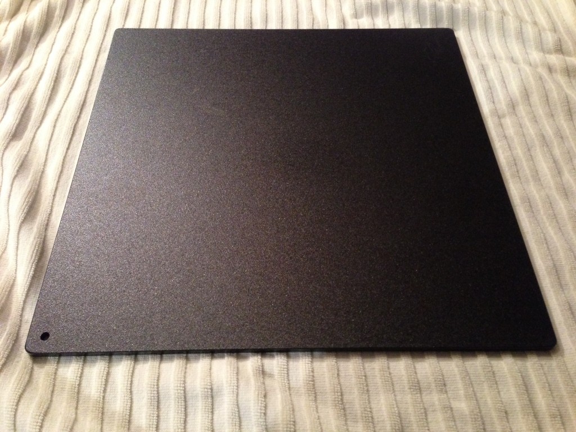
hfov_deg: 55.4
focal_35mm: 33
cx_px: 288
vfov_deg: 42.9
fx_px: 549
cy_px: 216
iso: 500
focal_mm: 4.12
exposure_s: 1/15
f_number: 2.4
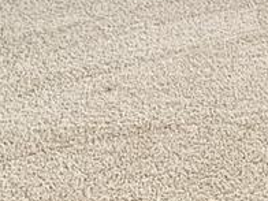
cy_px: -267
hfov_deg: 14.9
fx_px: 797
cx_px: 567
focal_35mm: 103
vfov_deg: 11.9
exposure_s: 1/120
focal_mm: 2.22
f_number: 2.2
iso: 200
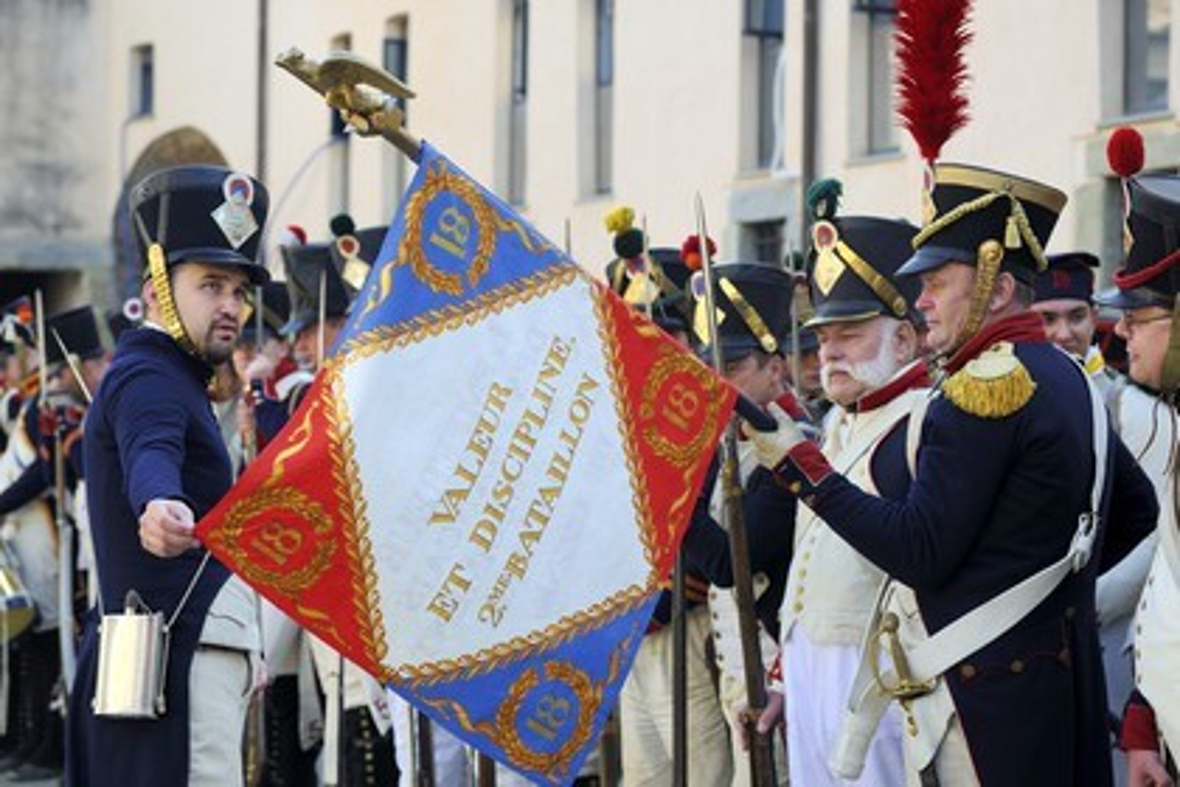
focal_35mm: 80
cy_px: 394
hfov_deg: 25.4
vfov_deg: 17.1
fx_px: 2622
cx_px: 590
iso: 200
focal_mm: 80
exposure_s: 1/200
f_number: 5
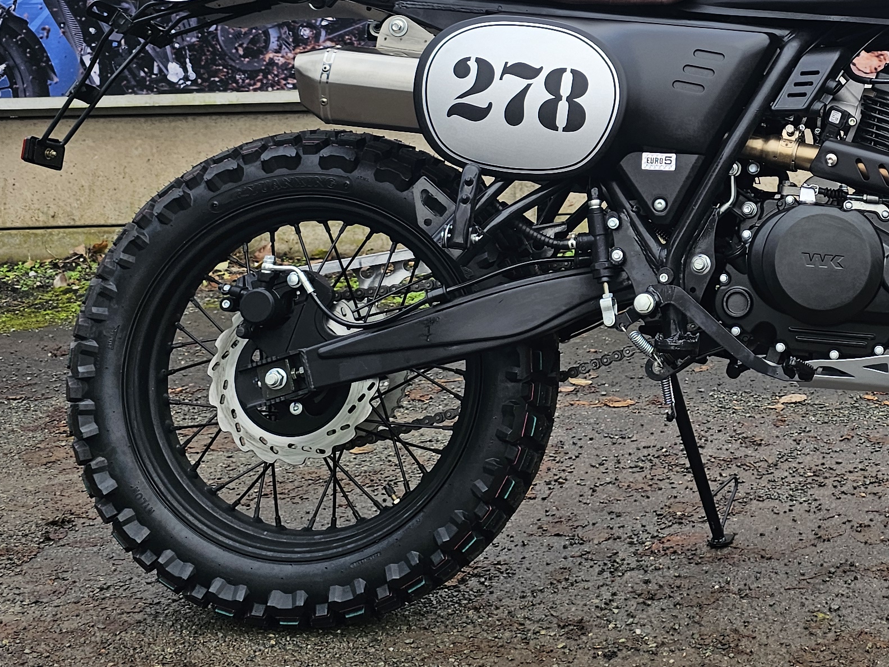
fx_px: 1490
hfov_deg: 31.7
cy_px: 123
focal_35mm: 58
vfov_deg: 24.8
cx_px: 799
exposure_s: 1/100
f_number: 1.7
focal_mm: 6.3
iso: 20
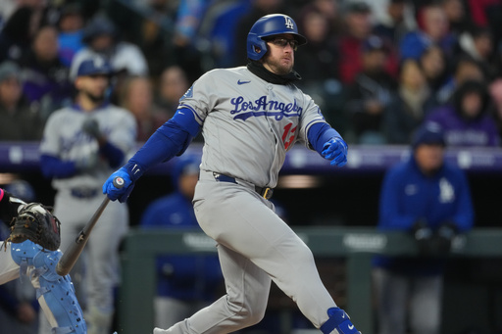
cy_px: 167
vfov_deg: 2.3
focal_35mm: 600
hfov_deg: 3.4
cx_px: 251
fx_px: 8363
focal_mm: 600
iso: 4000
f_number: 4
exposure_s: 1/1600
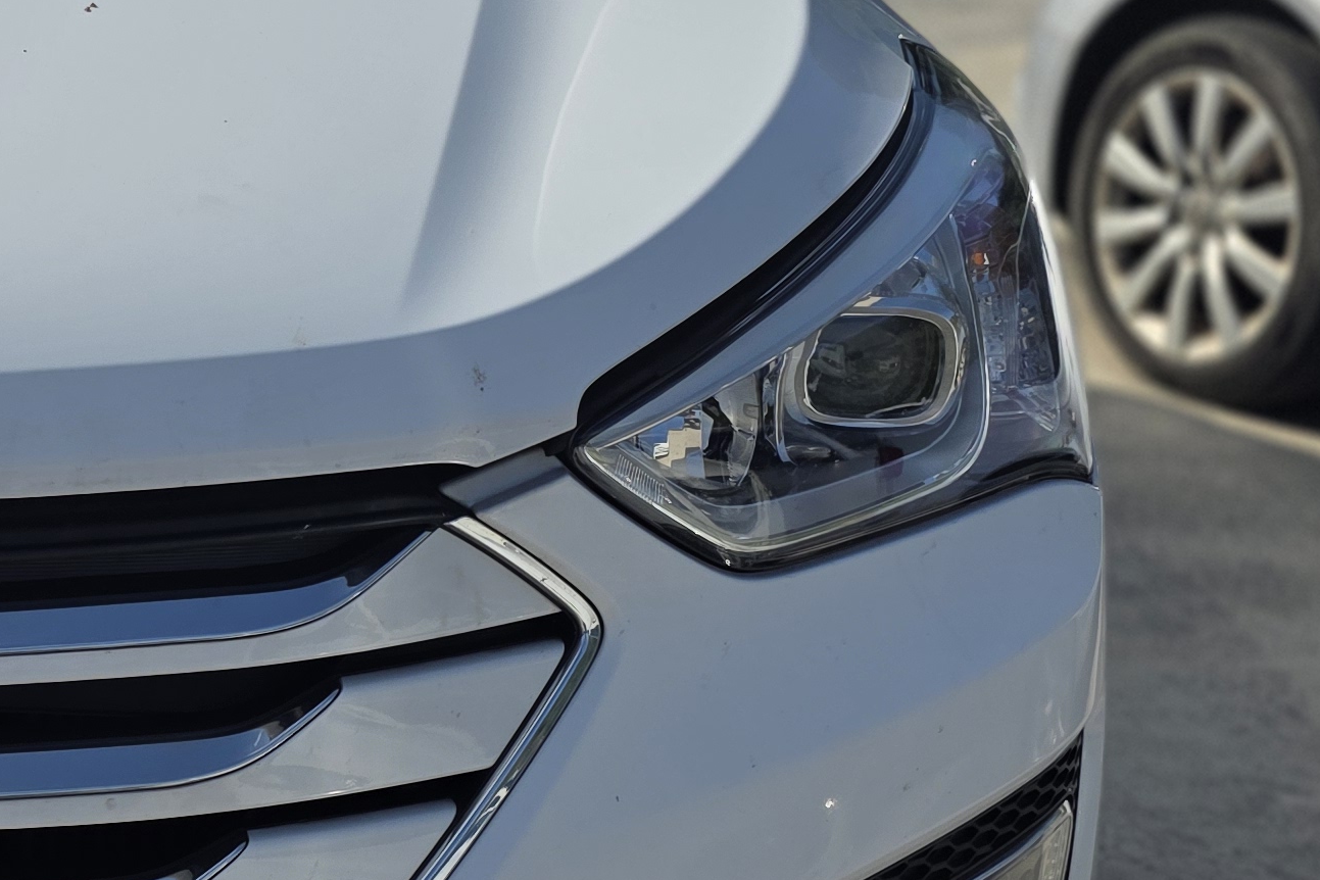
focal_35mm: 74
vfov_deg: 18.4
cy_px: 463
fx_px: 2713
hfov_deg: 24.7
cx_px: -267
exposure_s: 1/7626
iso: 80
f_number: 1.7
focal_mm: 6.3
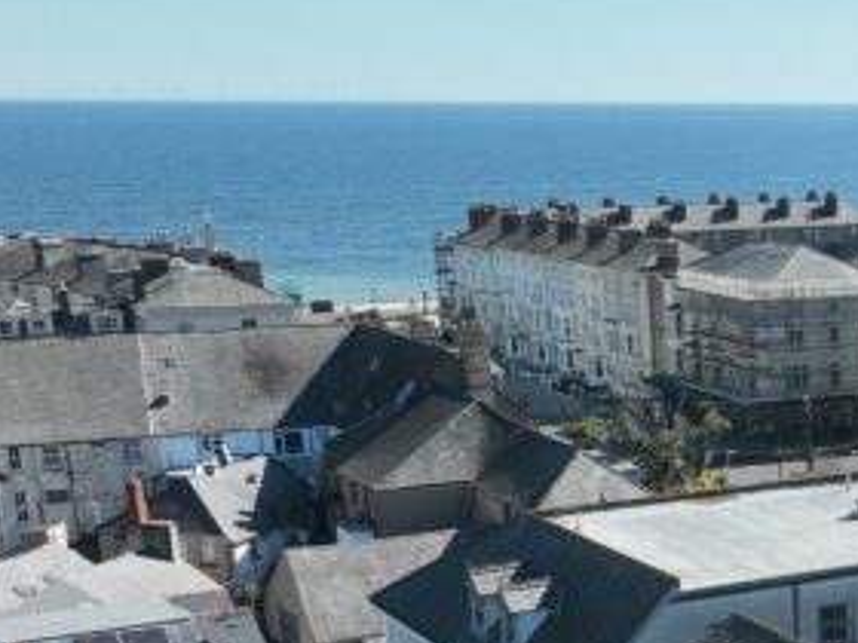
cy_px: 667
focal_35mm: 77
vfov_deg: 18.6
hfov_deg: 23.2
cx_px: 1030
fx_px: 1909
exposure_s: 1/2000
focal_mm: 12.29
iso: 110
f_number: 4
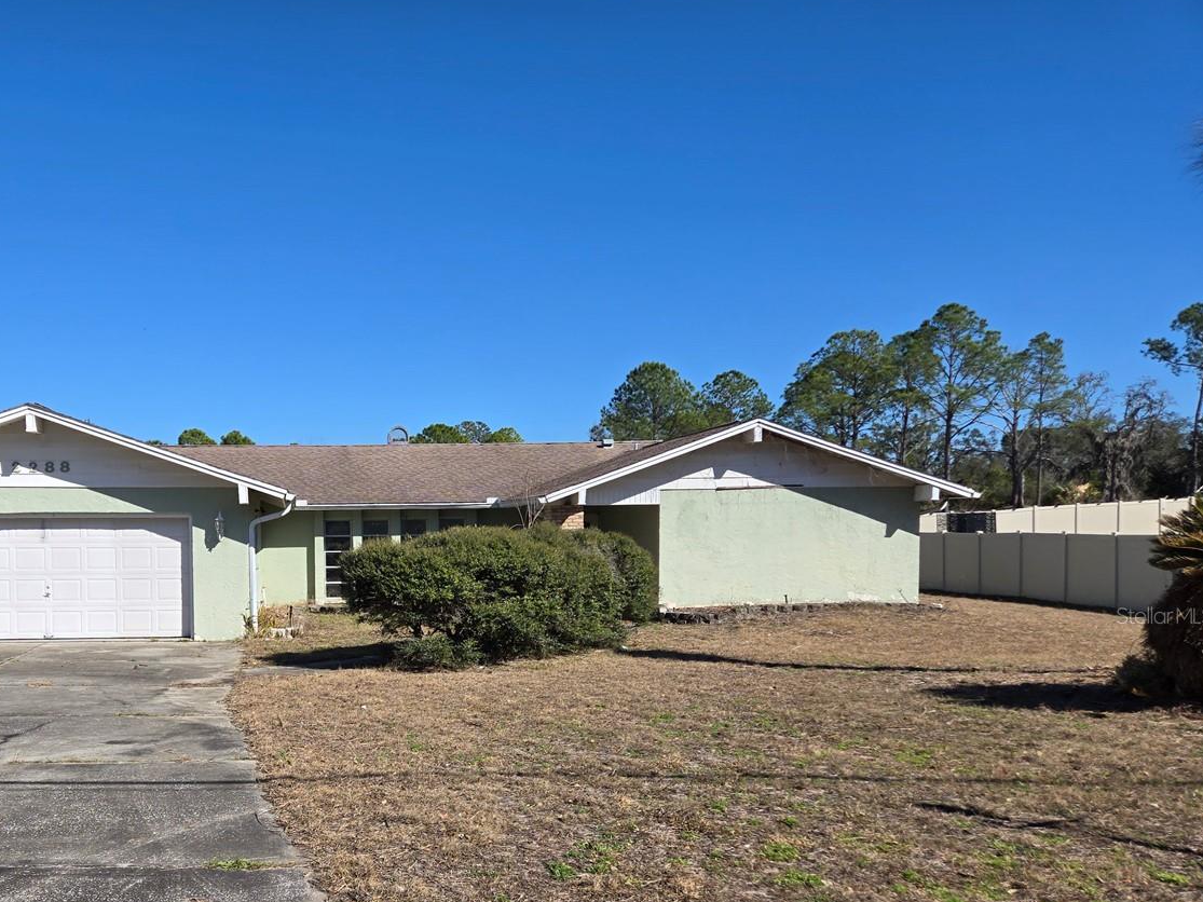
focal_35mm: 33
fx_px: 1147
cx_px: 355
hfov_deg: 53.7
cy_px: 615
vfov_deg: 42.3
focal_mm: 5.4
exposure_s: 1/2607
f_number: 1.8
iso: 25
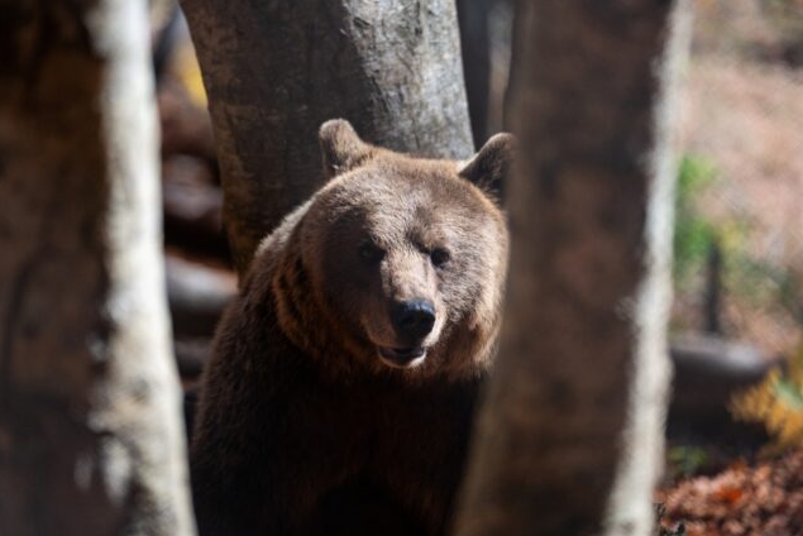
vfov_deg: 5.1
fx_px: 6070
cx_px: 400
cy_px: 269
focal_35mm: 272
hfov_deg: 7.6
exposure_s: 1/4000
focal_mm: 270
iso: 2000
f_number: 5.6
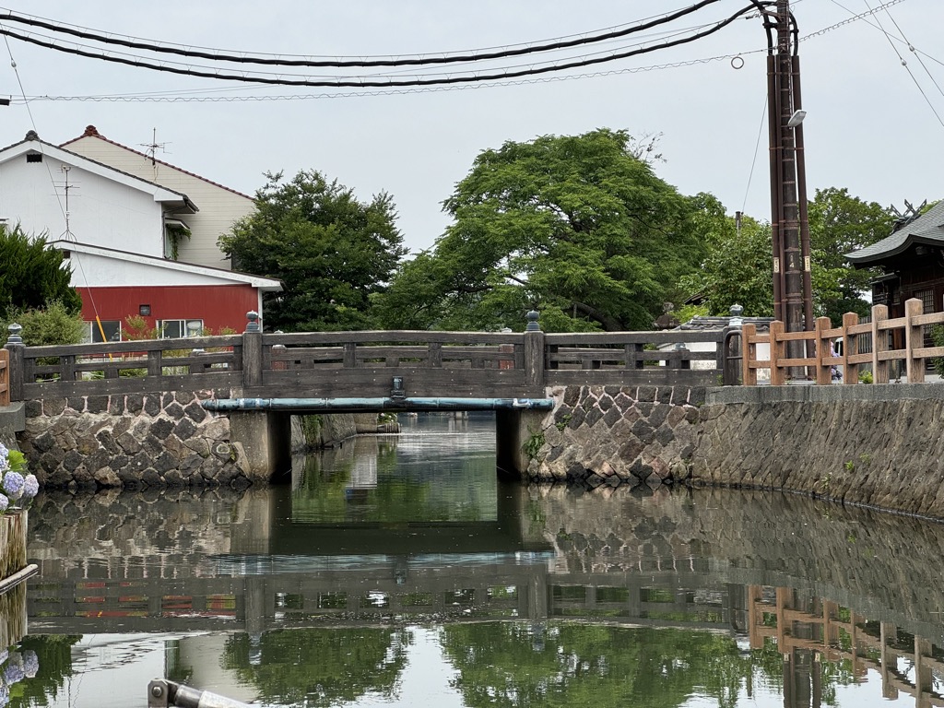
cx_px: 472
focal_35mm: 77
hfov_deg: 25.3
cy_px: 354
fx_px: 2100
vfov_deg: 19.1
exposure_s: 1/415
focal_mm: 9
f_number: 2.8
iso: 25
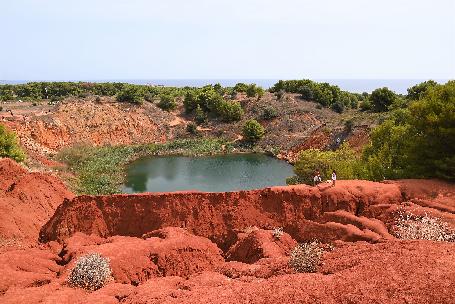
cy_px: 152
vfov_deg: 53.2
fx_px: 303
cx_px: 228
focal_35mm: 24
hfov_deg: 73.7
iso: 100
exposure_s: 1/100
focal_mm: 24
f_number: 11
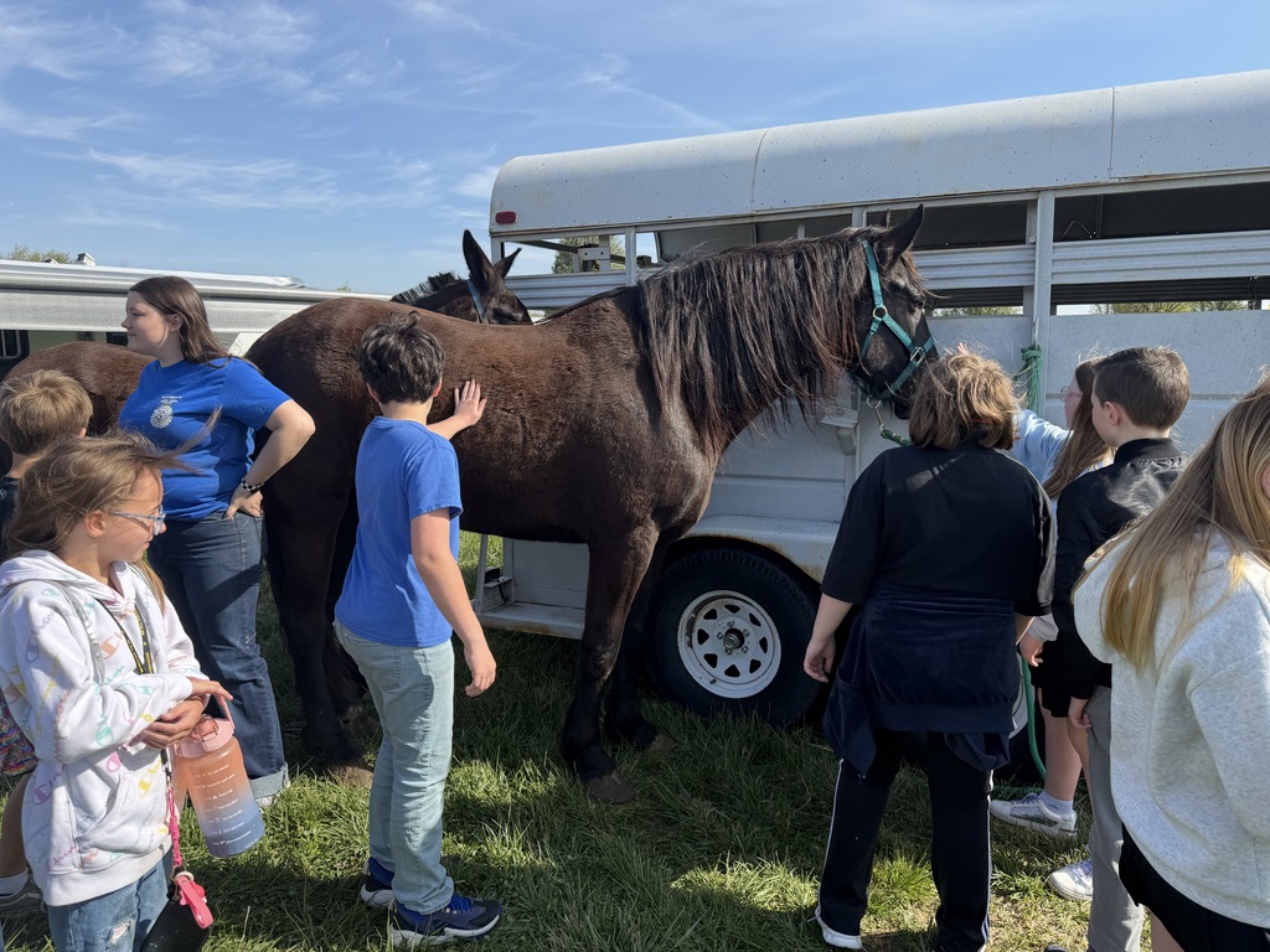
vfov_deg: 56.8
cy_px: 476
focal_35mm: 24
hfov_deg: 71.6
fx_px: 881
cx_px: 635
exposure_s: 1/2299
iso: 80
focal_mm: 6.76
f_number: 1.78
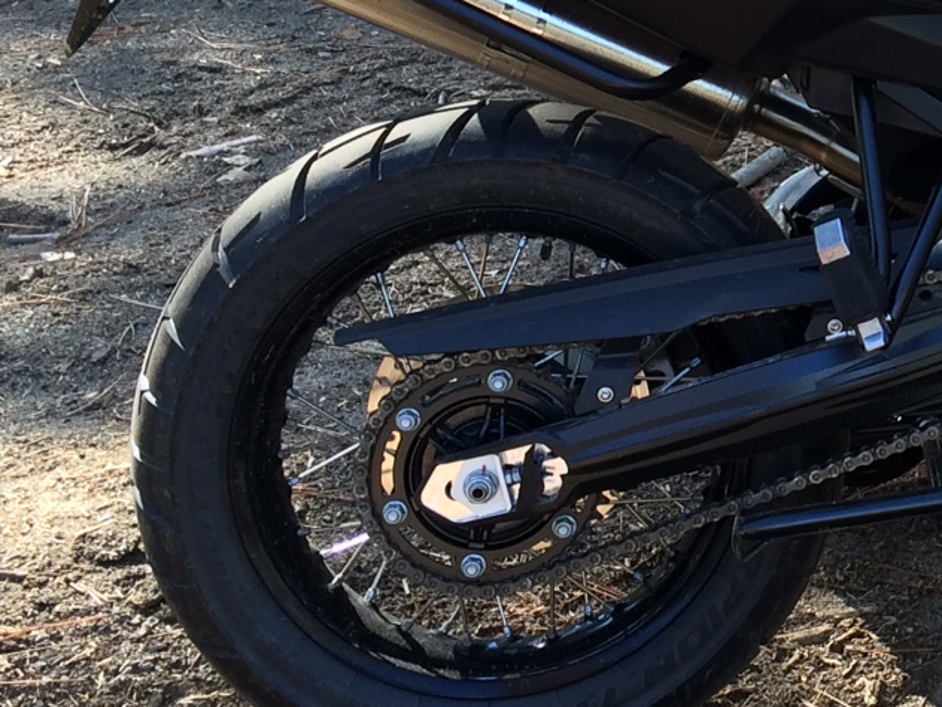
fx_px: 2558
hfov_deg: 18.9
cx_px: 1307
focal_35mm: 94
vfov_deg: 15.4
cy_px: -25
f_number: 2.2
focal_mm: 4.15
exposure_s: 1/120
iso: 40
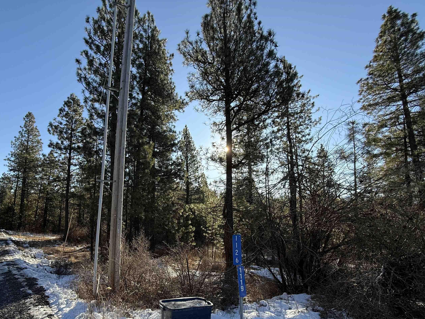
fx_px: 209
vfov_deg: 73.8
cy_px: 193
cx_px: 173
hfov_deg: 90.0
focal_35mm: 17
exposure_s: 1/564
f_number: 2.2
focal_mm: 2.22
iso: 64
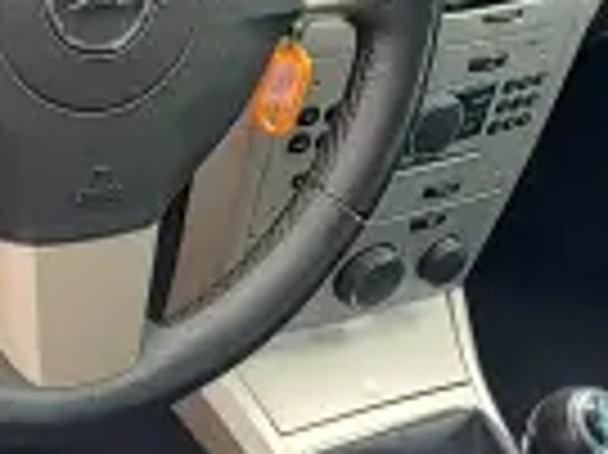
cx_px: 338
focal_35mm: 109
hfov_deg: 18.1
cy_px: 117
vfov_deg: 13.5
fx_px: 1913
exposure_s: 1/221
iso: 100
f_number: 1.8
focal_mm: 5.56
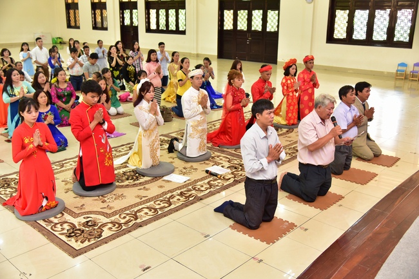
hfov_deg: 54.4
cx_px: 210
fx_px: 407
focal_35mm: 35
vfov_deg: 37.8
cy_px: 140
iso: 800
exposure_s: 1/40
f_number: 4
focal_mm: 35
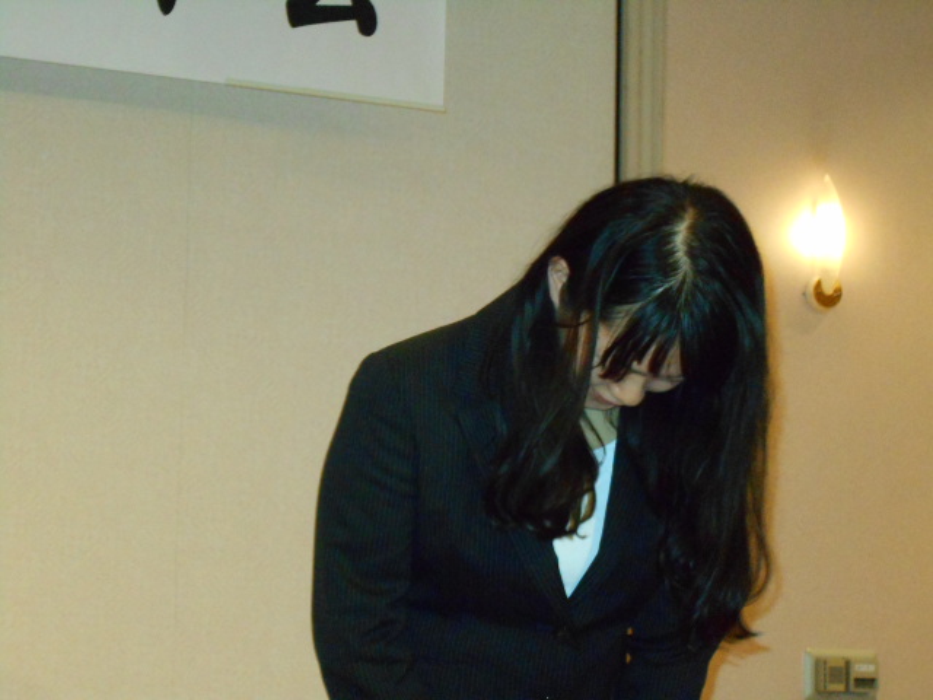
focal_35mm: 98
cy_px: 350
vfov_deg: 15.1
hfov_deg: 20.0
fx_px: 2641
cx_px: 466
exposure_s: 1/60
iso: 1100
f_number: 5.5
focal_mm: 17.6
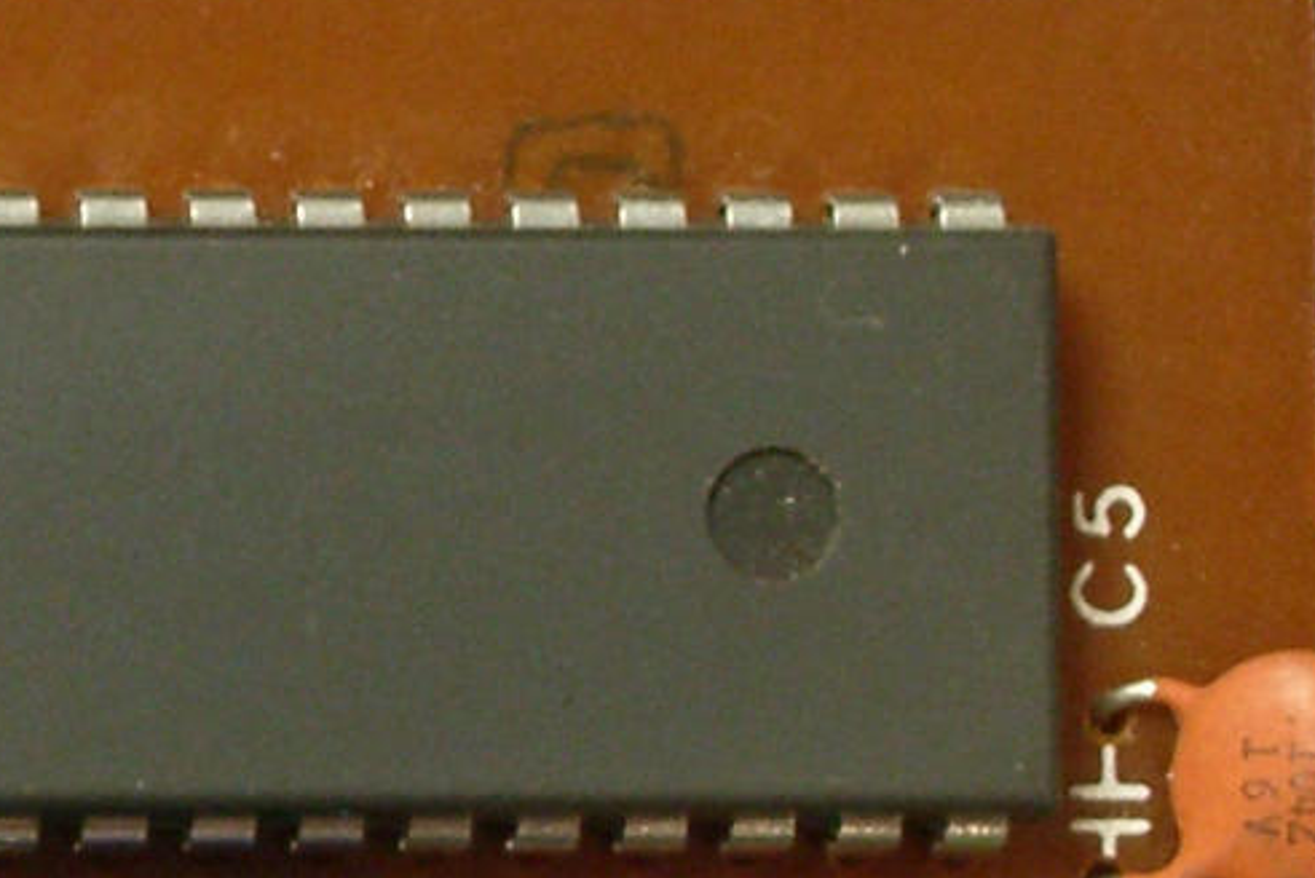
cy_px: 517
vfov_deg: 8.2
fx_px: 6140
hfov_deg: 12.1
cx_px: 27
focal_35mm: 168
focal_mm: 10.2
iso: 200
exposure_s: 1/15
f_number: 3.5
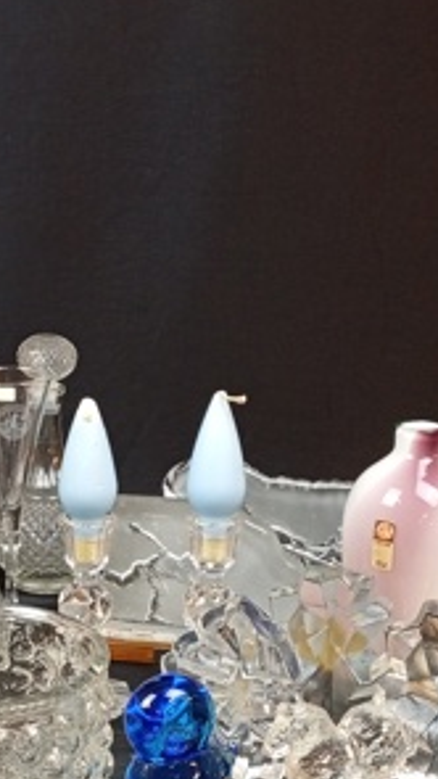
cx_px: 47
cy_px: 544
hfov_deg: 19.7
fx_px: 1238
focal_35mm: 60
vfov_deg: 34.4
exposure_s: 1/33.3
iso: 607
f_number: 1.8
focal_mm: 3.98
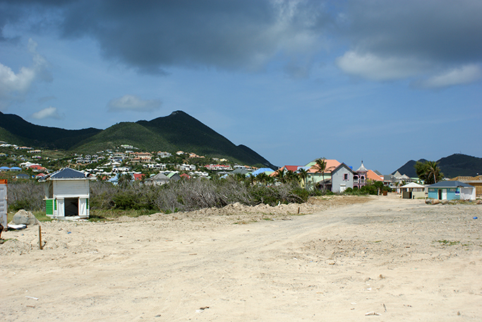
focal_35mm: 43
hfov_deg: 45.4
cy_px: 161
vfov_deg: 31.2
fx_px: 576
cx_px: 243
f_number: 5.6
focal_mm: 28
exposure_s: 1/1250
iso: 100
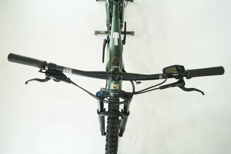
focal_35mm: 28
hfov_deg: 65.5
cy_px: 77
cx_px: 116
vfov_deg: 46.4
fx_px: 180
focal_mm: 28
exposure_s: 1/200
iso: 1600
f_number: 5.6
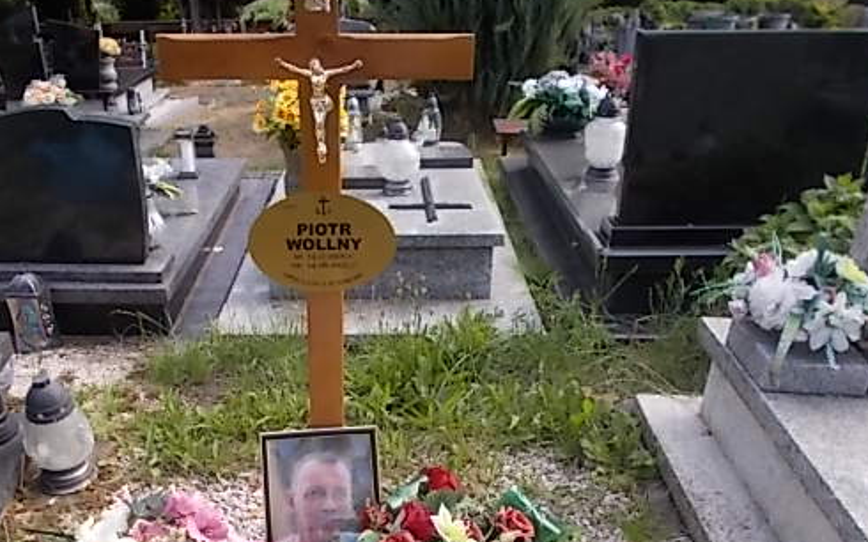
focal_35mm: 36
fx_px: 851
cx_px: 383
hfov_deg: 53.9
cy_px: 384
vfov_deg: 34.8
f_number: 3.2
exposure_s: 1/320
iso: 80
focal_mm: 4.6
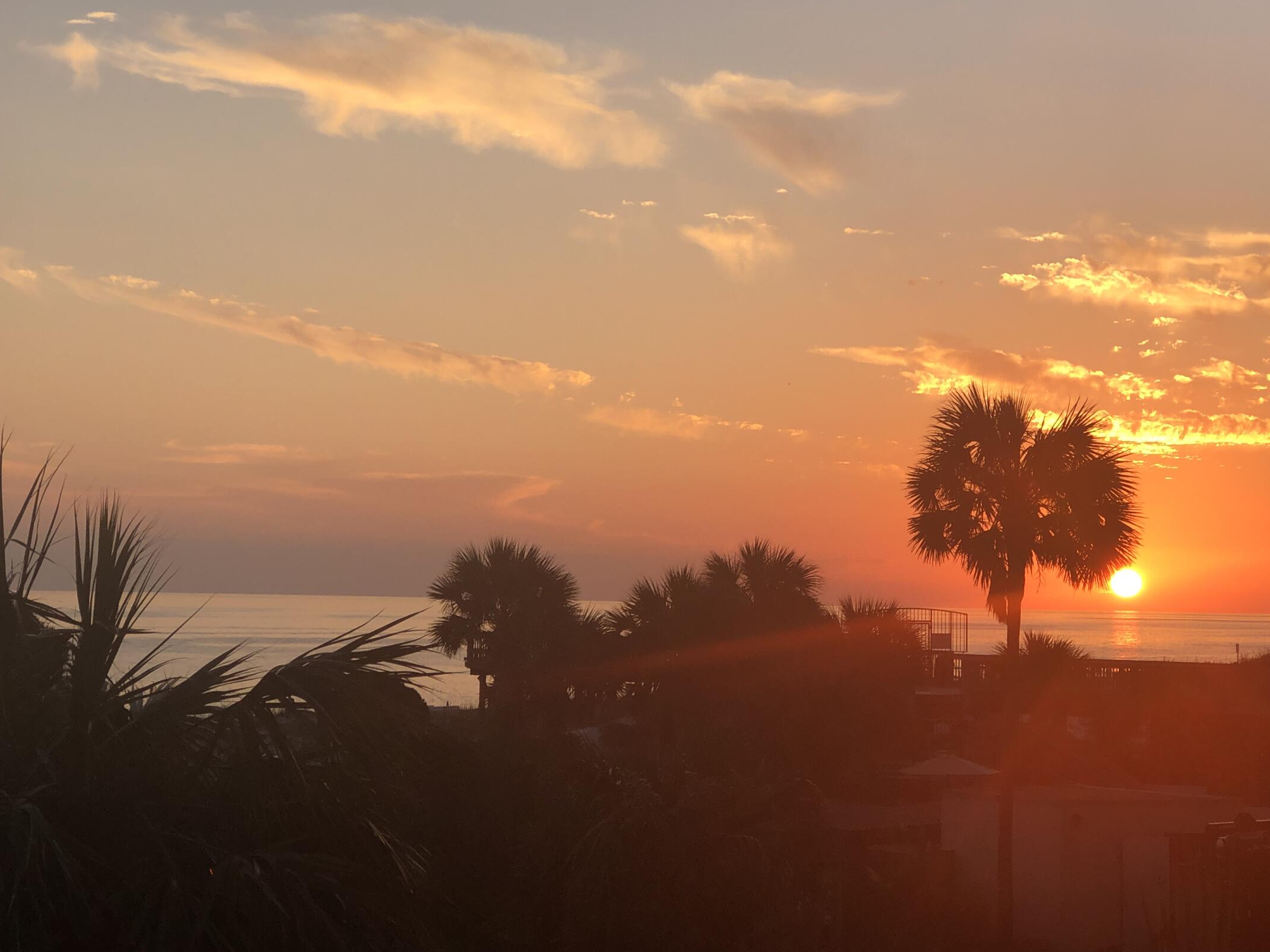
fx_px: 2935
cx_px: 820
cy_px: 343
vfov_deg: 18.4
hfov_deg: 24.3
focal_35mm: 80
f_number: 2.8
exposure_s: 1/265
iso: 20
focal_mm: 6.6
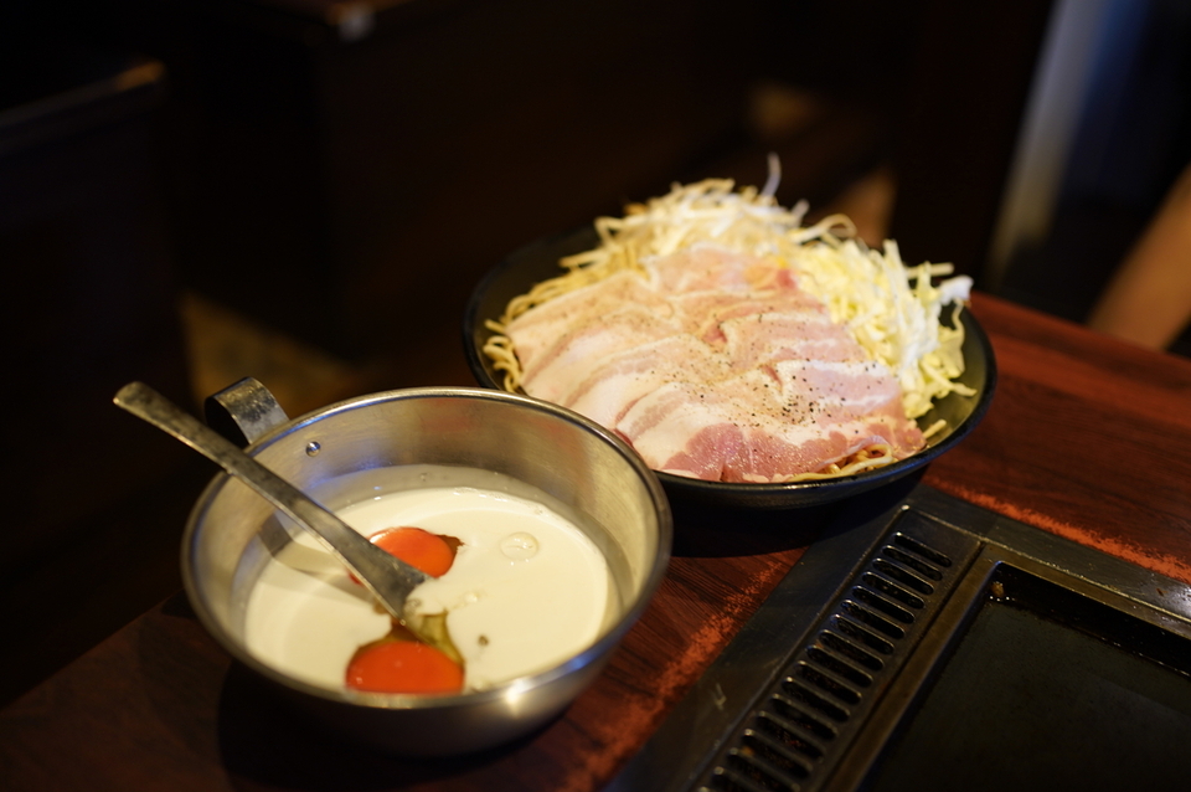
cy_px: 396
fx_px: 1157
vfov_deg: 37.8
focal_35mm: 35
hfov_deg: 54.5
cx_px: 596
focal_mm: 35
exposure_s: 1/40
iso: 200
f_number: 2.2
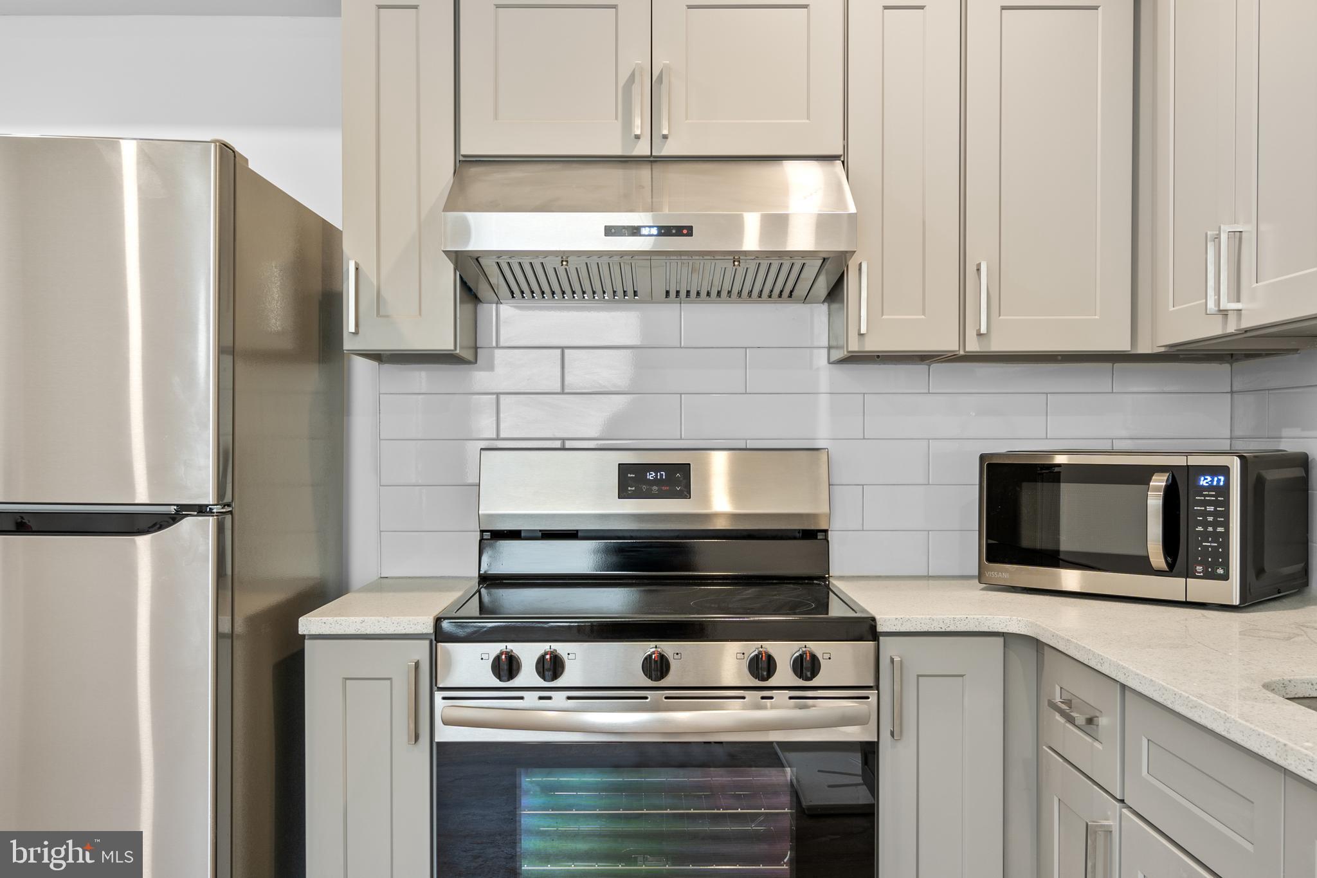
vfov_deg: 40.0
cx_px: 658
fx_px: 1207
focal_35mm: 33
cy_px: 439
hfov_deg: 57.2
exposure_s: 1/2
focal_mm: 22
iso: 250
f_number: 8
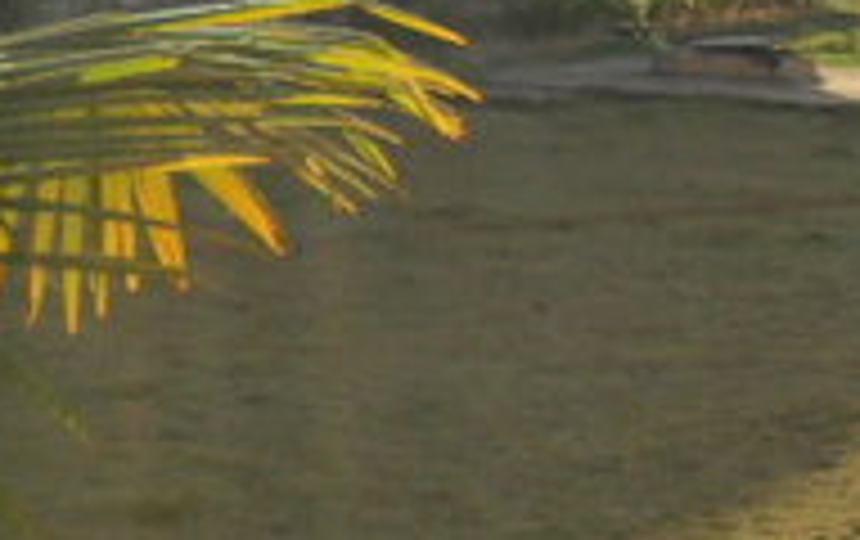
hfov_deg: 9.9
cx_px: 1783
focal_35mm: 195
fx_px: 4577
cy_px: -765
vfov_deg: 6.4
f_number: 4.5
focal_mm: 7.8
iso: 100
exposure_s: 1/350
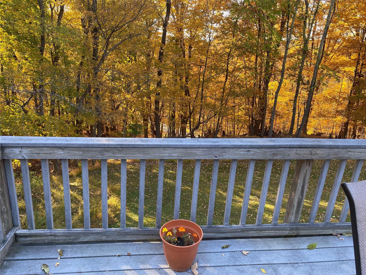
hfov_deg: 67.3
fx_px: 275
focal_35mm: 26
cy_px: 138
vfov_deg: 53.1
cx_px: 183
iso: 40
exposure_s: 1/121
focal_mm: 4.25
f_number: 1.8
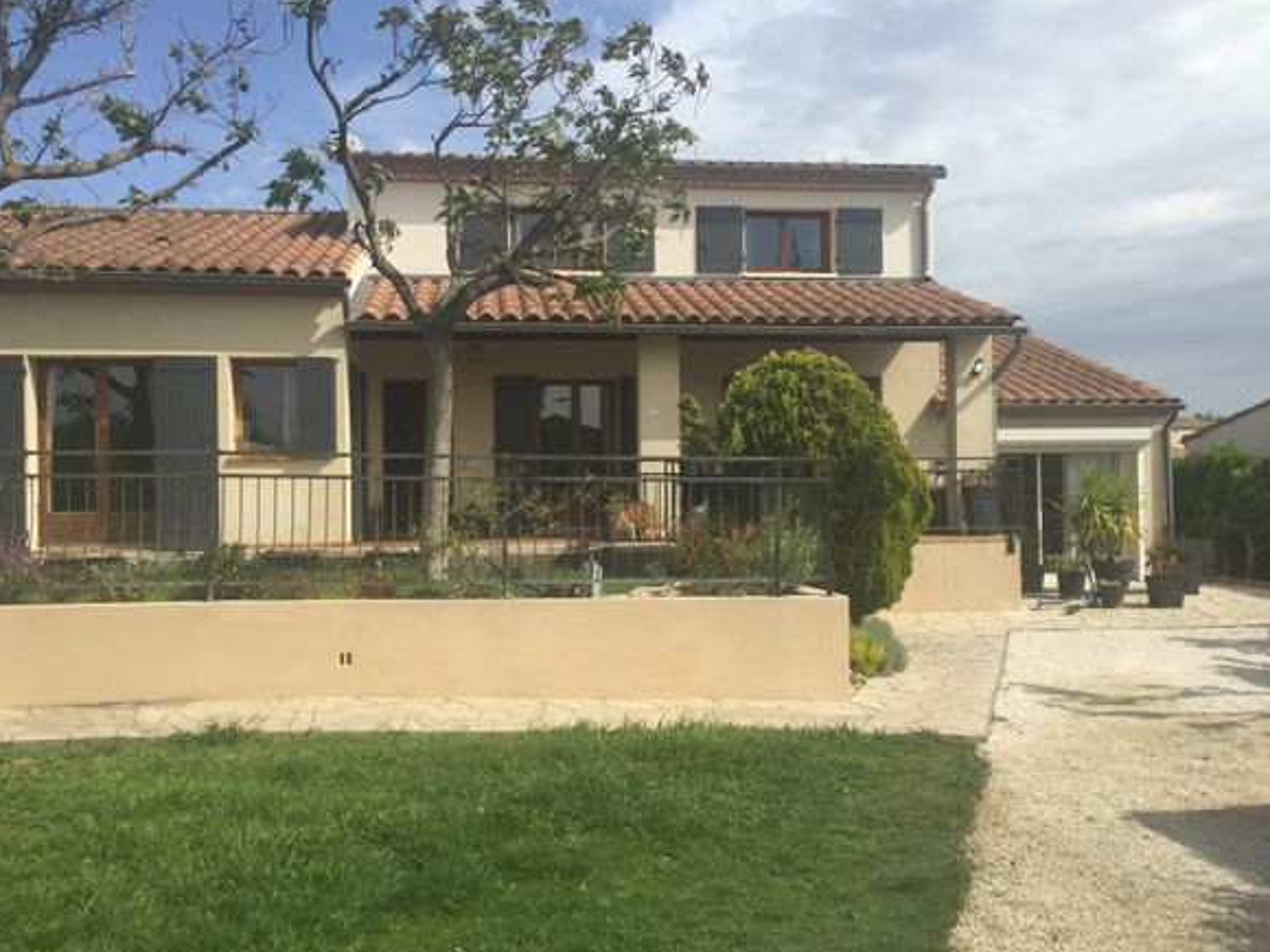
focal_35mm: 30
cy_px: 479
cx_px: 615
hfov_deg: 60.0
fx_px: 1101
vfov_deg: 46.8
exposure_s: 1/2198
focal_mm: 4.15
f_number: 2.2
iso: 32
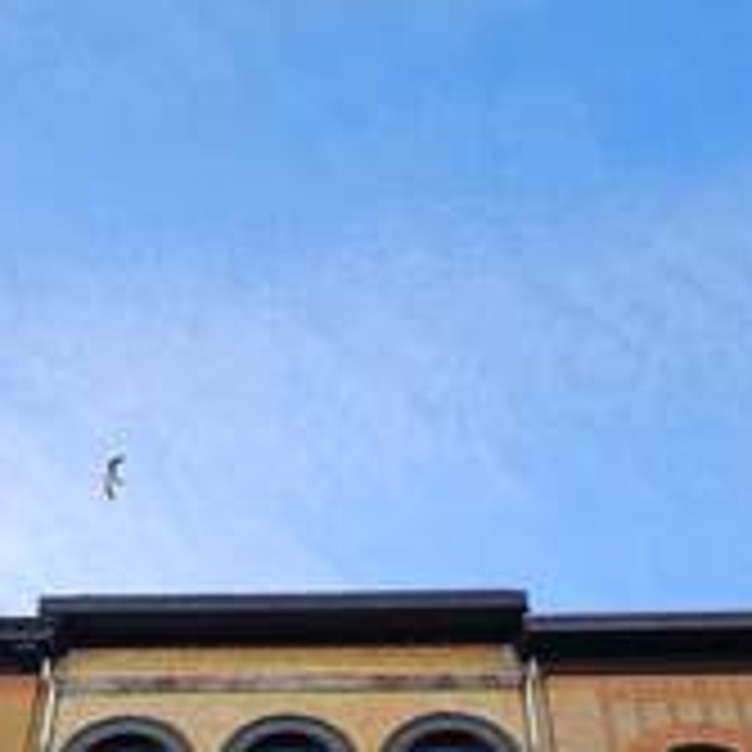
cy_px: 741
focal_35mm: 52
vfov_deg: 30.6
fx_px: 1278
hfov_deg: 32.7
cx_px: 306
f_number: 1.8
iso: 40
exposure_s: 1/719
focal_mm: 5.4
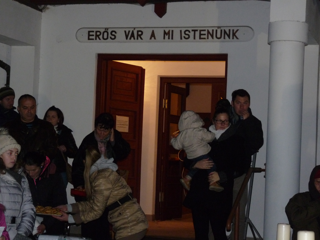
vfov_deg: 16.2
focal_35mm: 91
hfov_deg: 21.5
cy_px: 120
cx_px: 160
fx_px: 841
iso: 400
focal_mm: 16.1
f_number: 3.4
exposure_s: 1/80
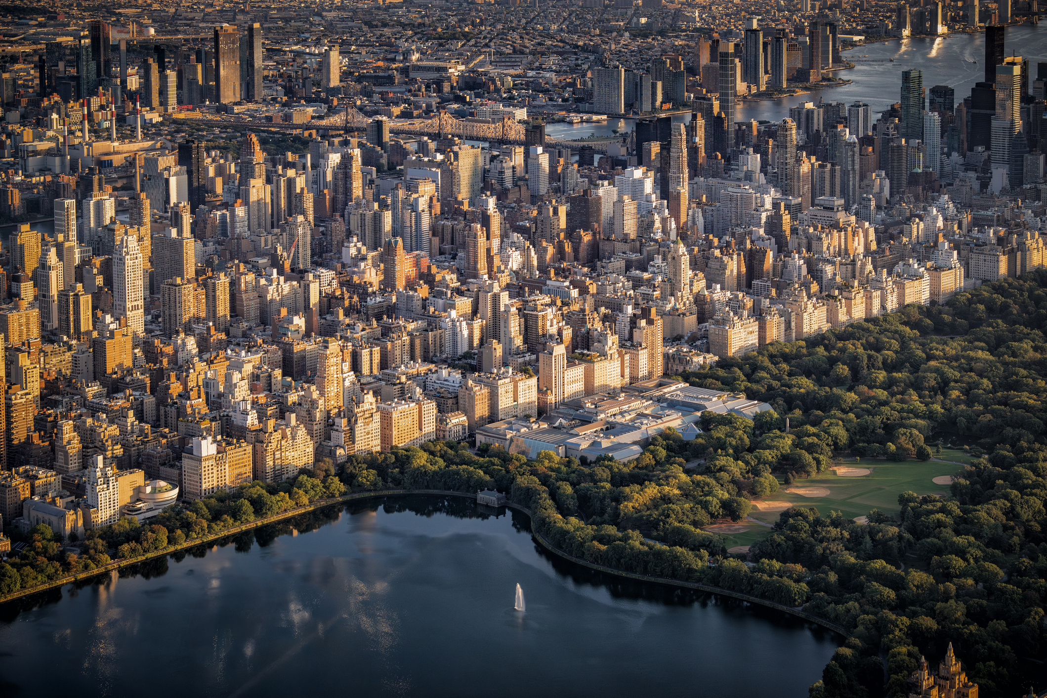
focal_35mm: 70
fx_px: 2036
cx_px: 524
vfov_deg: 19.5
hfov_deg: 28.8
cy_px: 349
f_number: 4
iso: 800
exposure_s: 1/2000
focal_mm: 70
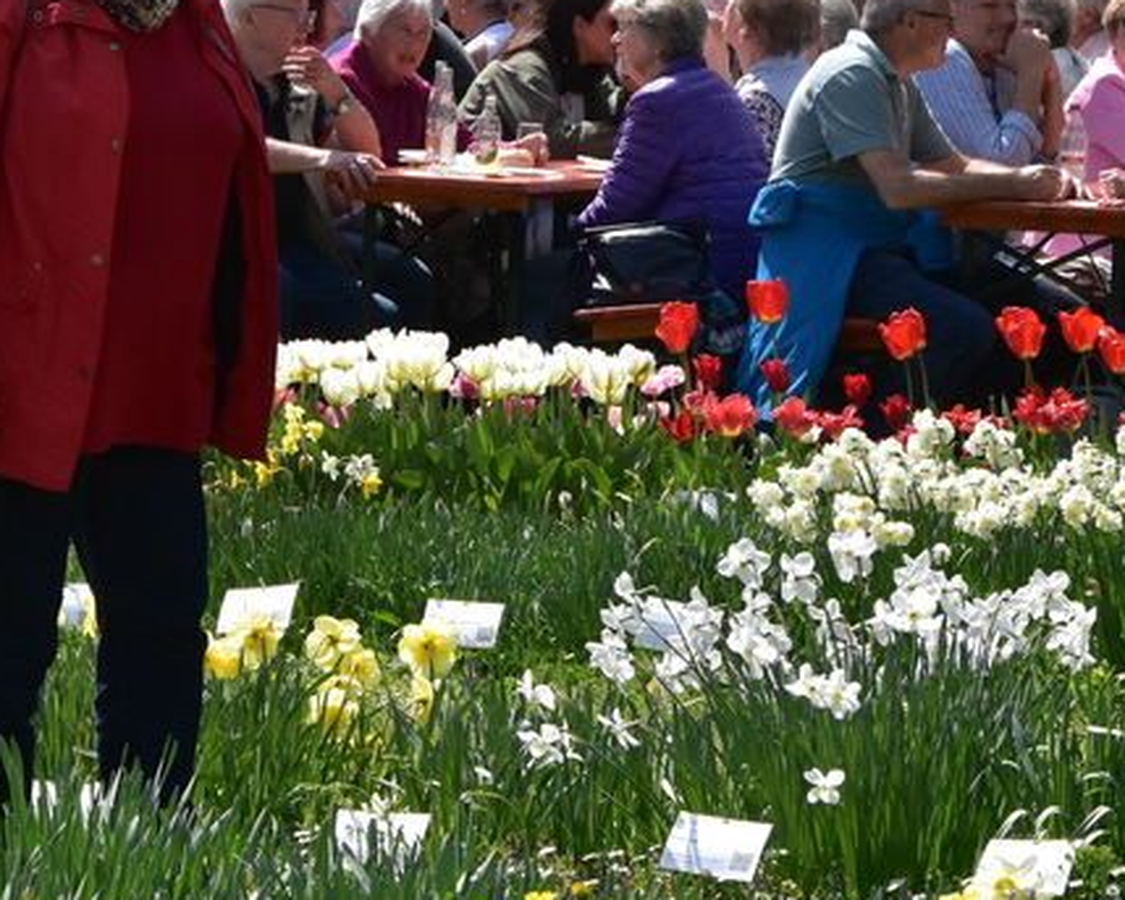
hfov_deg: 6.5
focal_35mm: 295
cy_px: 302
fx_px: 9830
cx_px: 635
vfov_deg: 5.2
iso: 1250
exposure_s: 1/1600
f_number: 10
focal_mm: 75
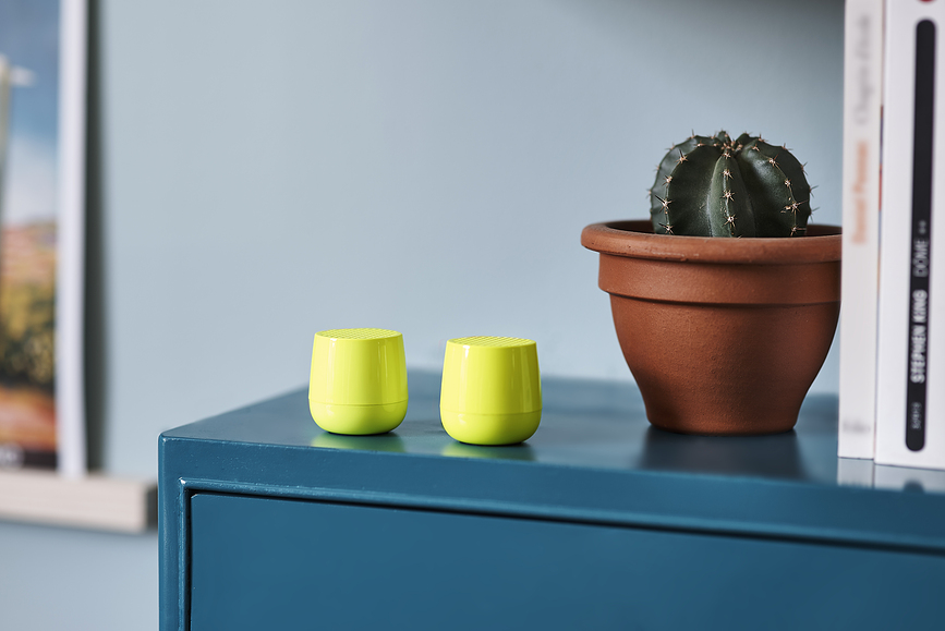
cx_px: 472
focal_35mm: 85
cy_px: 316
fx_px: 2232
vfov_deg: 16.1
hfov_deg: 23.9
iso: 50
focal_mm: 85
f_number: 2.5
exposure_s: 1/40
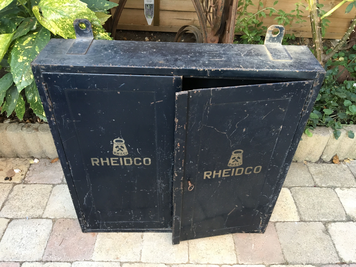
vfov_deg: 48.2
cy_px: 134
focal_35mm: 29
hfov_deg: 61.7
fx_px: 298
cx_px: 178
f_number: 2.2
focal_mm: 4.15
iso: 100
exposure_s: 1/33
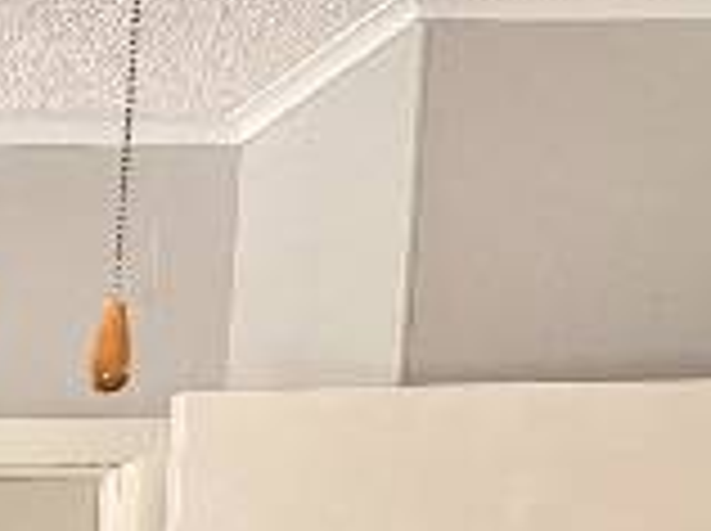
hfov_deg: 11.1
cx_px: -1152
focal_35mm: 140
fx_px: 2871
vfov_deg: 9.3
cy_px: 1325
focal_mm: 5.96
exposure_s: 1/120
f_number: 1.6
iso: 200
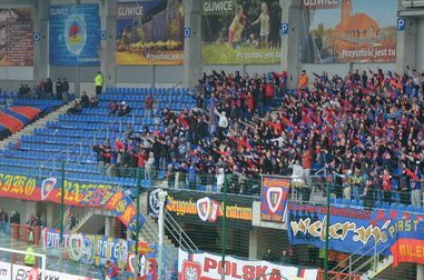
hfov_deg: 15.8
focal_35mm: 130
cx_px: 277
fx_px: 1527
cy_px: 161
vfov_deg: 10.5
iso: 400
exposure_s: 1/100
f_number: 5
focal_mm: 58
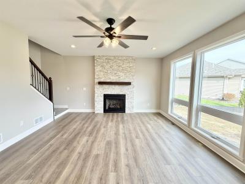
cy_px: 92
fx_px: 99
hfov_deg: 102.1
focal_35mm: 14
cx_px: 122
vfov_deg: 85.7
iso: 80
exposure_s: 1/120
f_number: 2.2
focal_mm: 2.22
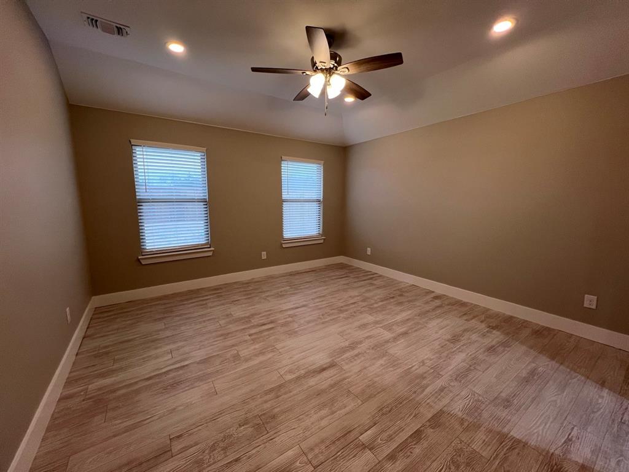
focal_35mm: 13
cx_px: 314
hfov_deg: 106.2
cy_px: 236
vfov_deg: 89.9
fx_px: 236
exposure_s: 1/120
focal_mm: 1.57
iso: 160
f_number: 1.8
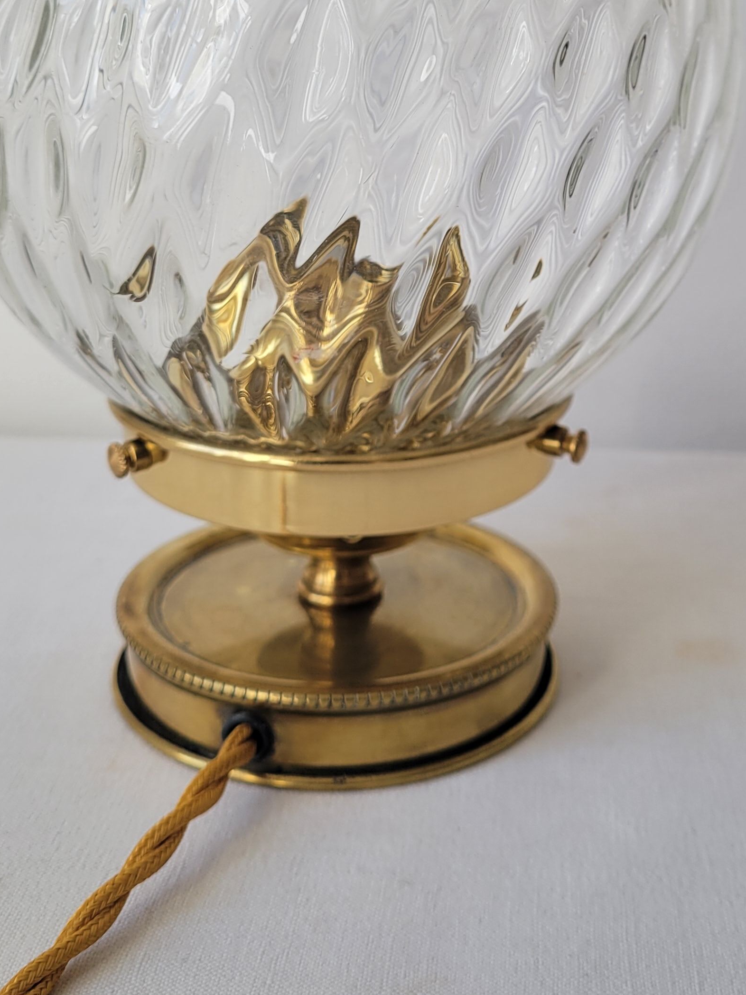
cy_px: 211
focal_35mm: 50
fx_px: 1437
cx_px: 462
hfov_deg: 29.0
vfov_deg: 37.0
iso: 40
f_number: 1.8
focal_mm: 5.4
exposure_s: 1/311
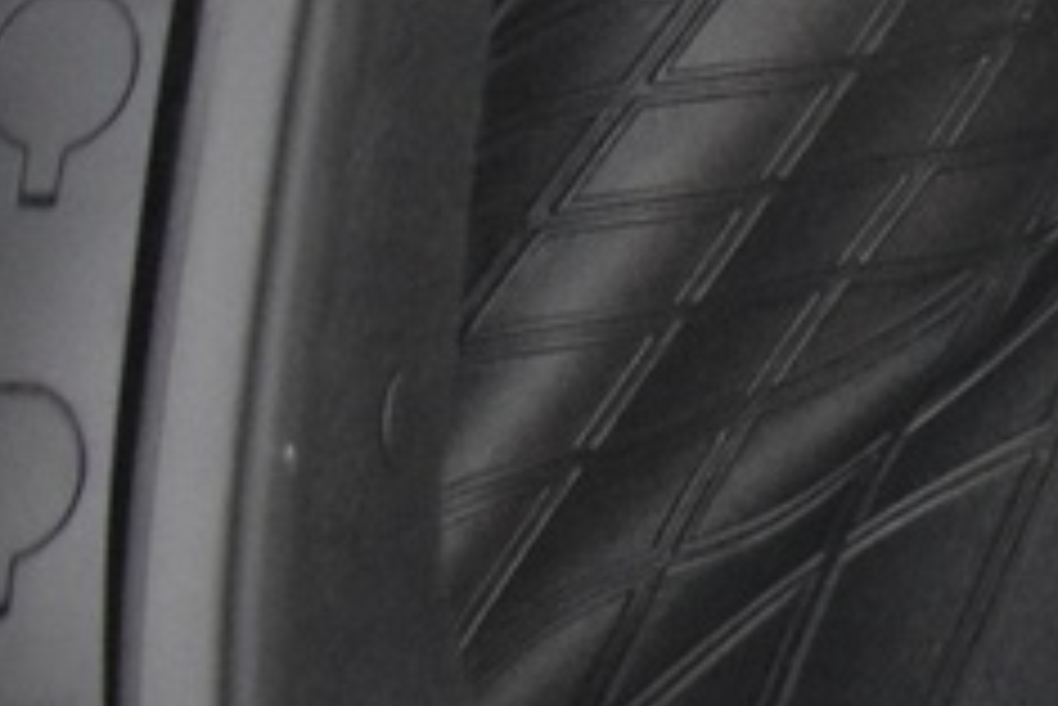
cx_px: 2980
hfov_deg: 9.2
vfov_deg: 7.2
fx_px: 5469
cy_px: -486
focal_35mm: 186
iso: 3200
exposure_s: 1/30
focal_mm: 18
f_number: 3.5
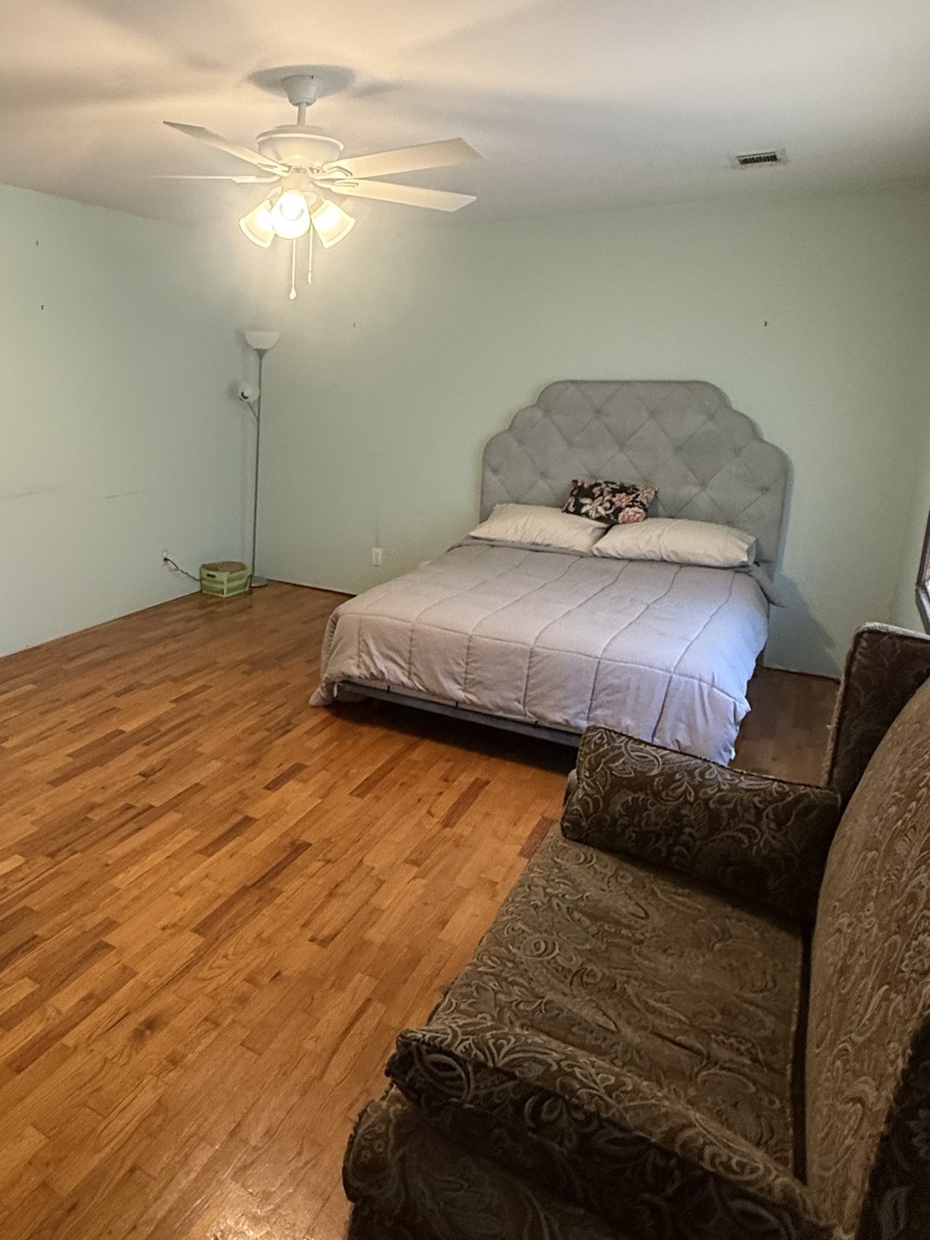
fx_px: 860
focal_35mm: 24
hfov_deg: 53.8
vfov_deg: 71.2
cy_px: 534
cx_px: 214
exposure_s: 1/60
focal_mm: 2.22
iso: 400
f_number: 2.2
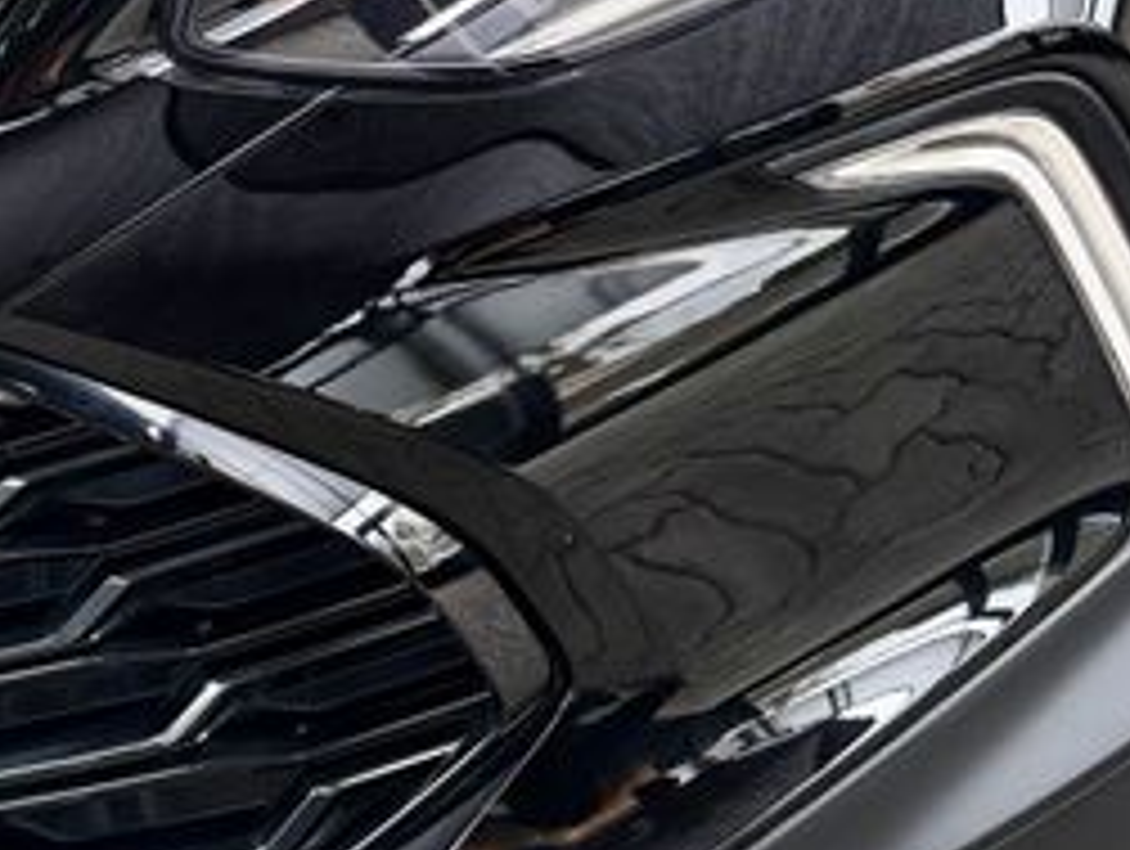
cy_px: 270
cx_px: 693
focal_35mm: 45
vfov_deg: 31.9
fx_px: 1471
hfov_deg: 41.8
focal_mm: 6.76
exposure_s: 1/224
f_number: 1.78
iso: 100
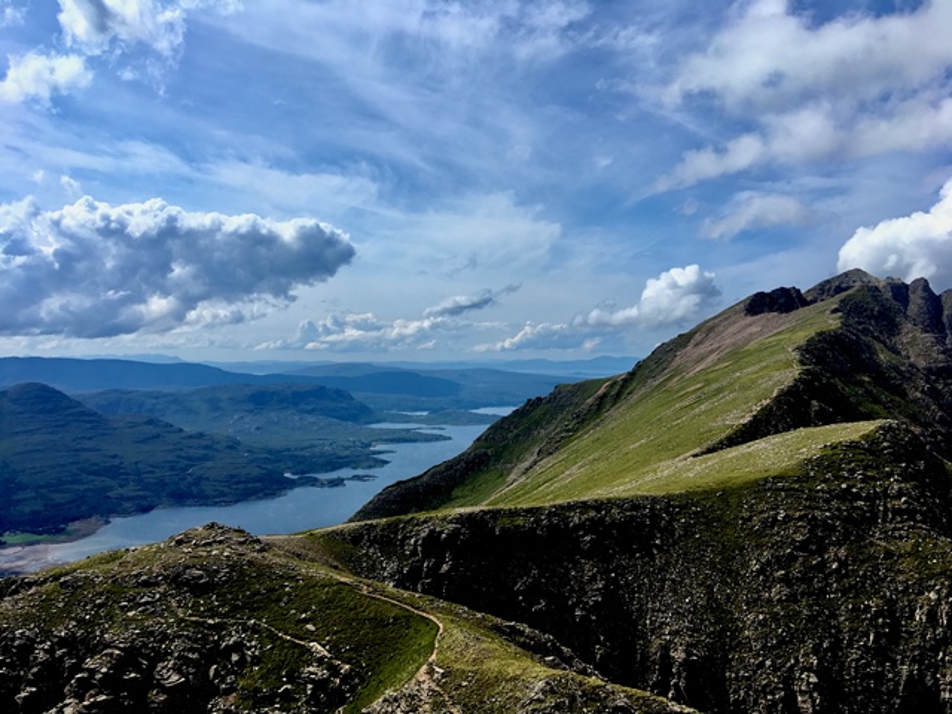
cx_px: 476
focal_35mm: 29
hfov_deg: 61.7
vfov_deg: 48.2
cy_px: 357
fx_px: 798
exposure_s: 1/2564
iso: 25
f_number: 2.2
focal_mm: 4.15
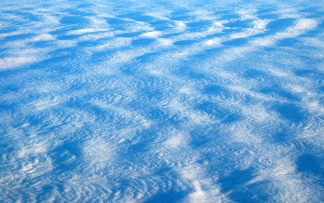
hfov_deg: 22.6
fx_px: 813
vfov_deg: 14.2
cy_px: 98
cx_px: 162
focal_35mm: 92
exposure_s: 1/320
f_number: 10
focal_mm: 60
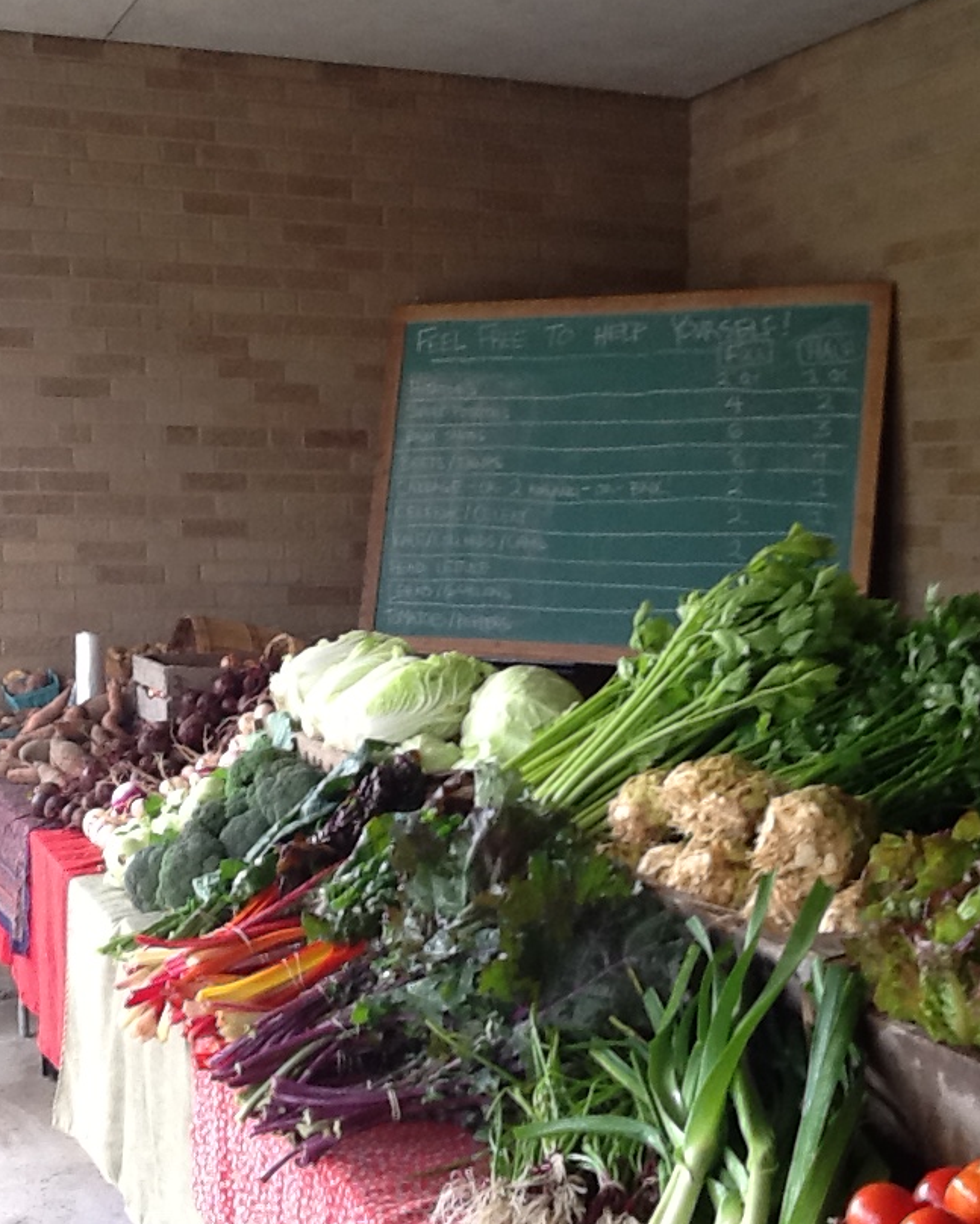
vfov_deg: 36.6
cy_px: 710
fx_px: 1848
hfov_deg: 29.7
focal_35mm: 51
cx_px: 439
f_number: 2.4
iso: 50
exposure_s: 1/30
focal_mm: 2.03
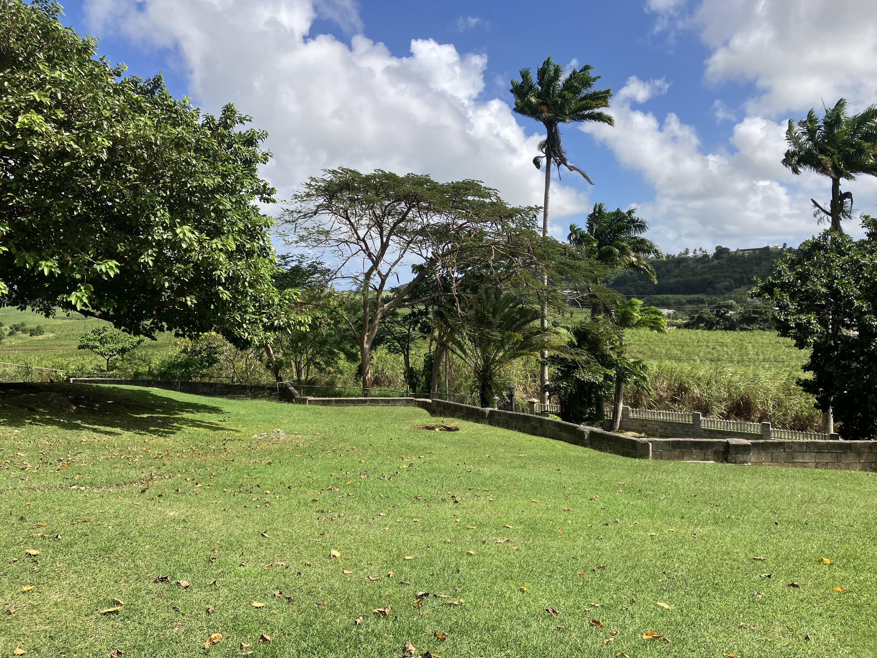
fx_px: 709
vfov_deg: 49.7
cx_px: 438
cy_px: 329
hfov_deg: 63.4
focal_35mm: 28
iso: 32
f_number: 1.8
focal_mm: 3.99
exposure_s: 1/2114
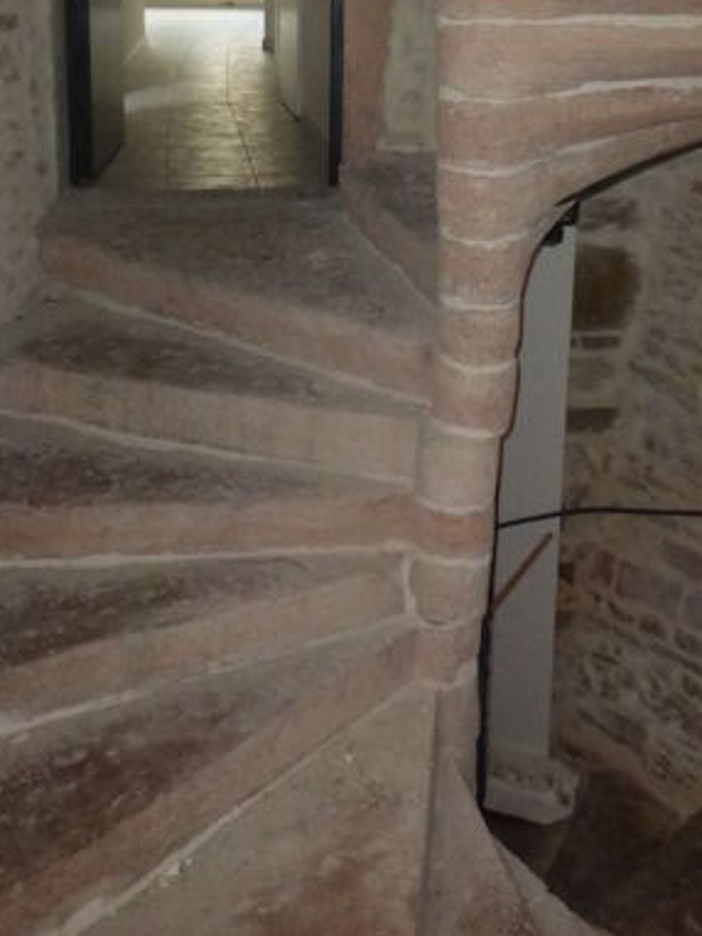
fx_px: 1135
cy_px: 162
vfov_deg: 42.4
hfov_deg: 34.2
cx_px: 434
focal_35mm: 42
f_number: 3.3
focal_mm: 4.3
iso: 800
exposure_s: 1/60
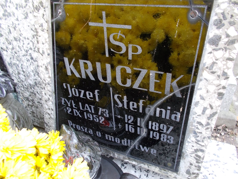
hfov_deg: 67.3
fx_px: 179
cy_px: 90
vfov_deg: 53.1
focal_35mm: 26
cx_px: 119
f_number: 3.2
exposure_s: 1/25
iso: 160
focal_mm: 4.6
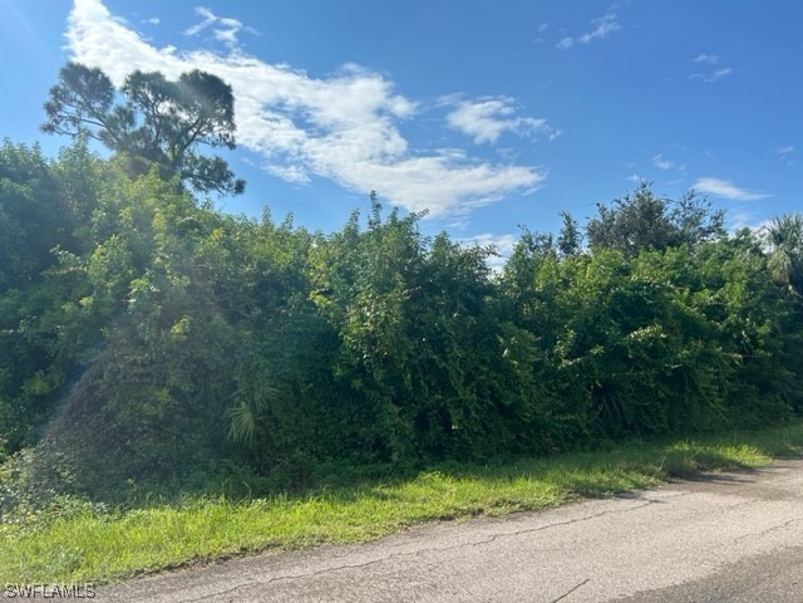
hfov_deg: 67.3
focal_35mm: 26
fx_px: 603
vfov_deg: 53.1
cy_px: 302
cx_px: 402
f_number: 1.5
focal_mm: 5.7
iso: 50
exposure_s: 1/5882
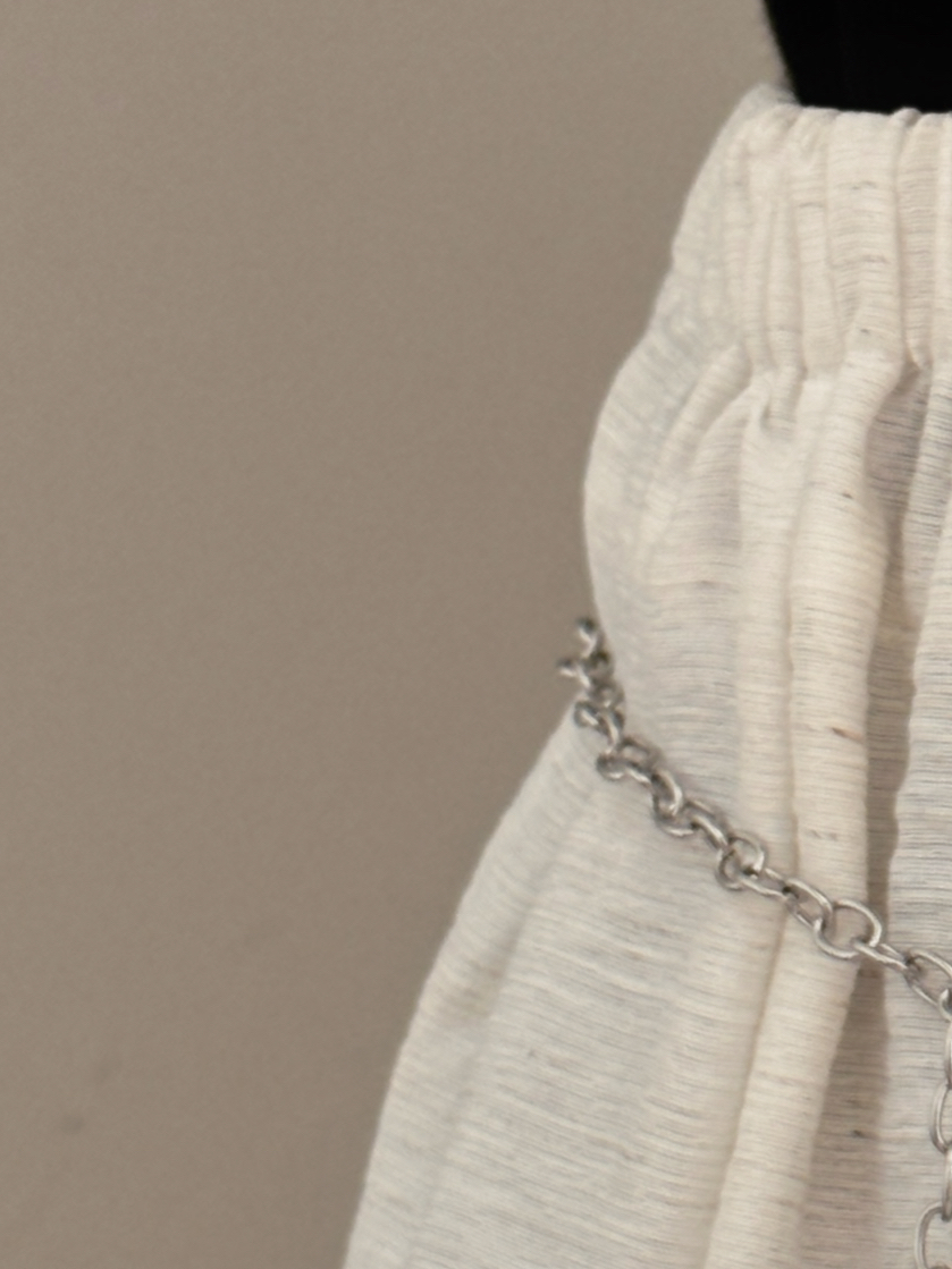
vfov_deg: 11.3
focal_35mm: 173
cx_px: 1542
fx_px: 6345
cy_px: 1201
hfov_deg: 8.3
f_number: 1.78
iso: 100
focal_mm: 6.86
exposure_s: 1/60
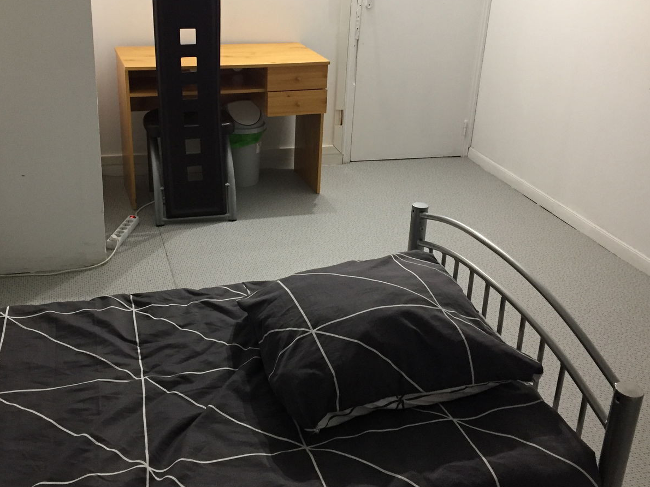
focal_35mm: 39
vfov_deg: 36.7
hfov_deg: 47.8
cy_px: 206
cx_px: 294
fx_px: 732
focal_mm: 4.15
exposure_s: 1/33
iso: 250
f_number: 2.2
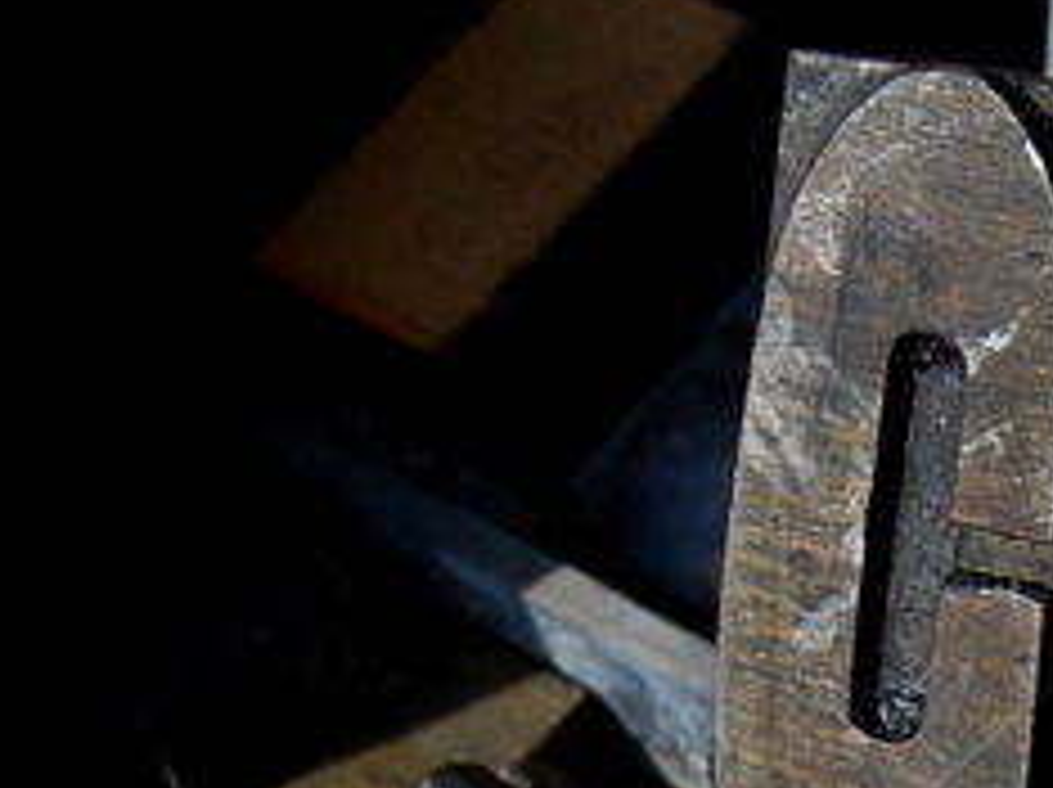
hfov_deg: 12.7
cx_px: 1393
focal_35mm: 150
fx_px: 4558
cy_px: 901
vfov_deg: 9.8
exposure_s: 1/200
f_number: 7.1
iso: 100
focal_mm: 38
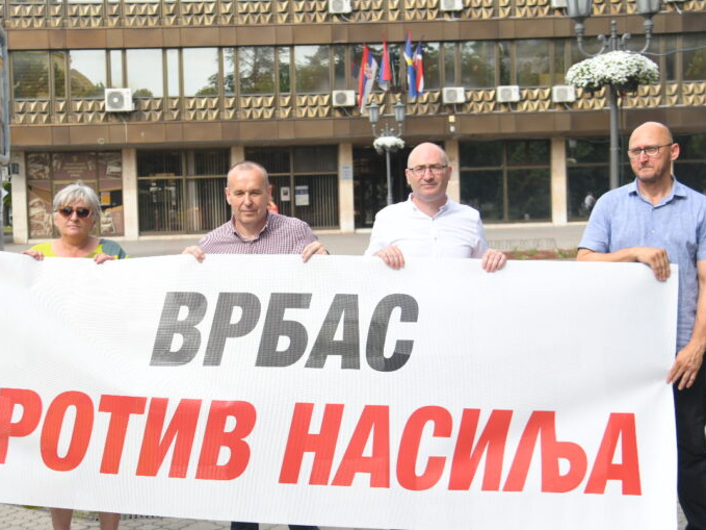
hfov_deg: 33.1
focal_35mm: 58
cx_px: 262
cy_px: 243
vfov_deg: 25.2
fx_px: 1183
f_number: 4
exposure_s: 1/1250
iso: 400
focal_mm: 40
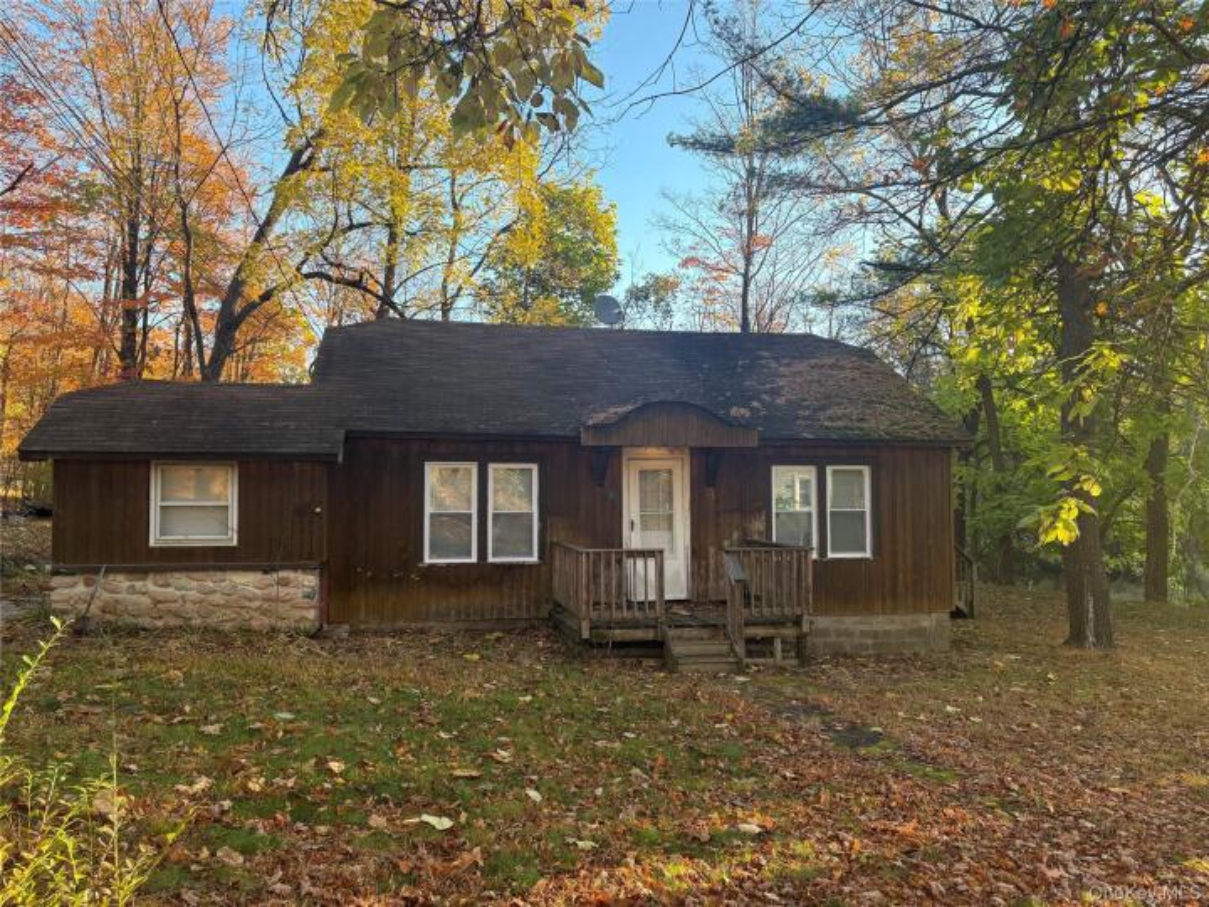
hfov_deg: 67.3
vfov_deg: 53.1
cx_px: 604
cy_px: 454
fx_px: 908
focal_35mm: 26
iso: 64
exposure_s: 1/357
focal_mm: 5.96
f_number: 1.6
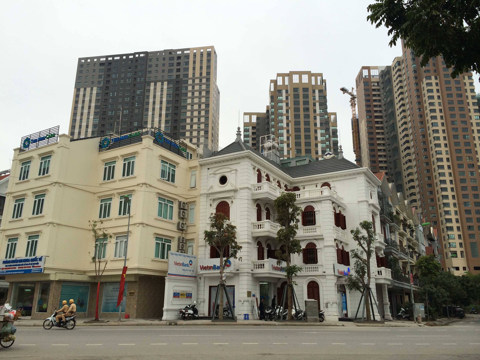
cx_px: 240
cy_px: 180
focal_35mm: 30
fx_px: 416
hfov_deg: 60.0
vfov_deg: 46.8
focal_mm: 4.12
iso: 32
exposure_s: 1/394
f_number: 2.2
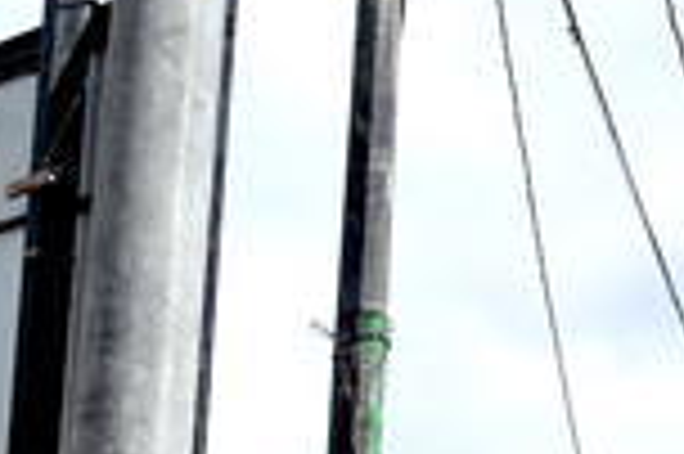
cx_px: 1292
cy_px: 659
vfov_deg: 8.1
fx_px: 3170
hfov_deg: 11.3
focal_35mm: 167
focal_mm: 18
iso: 100
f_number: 5.6
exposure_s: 1/320
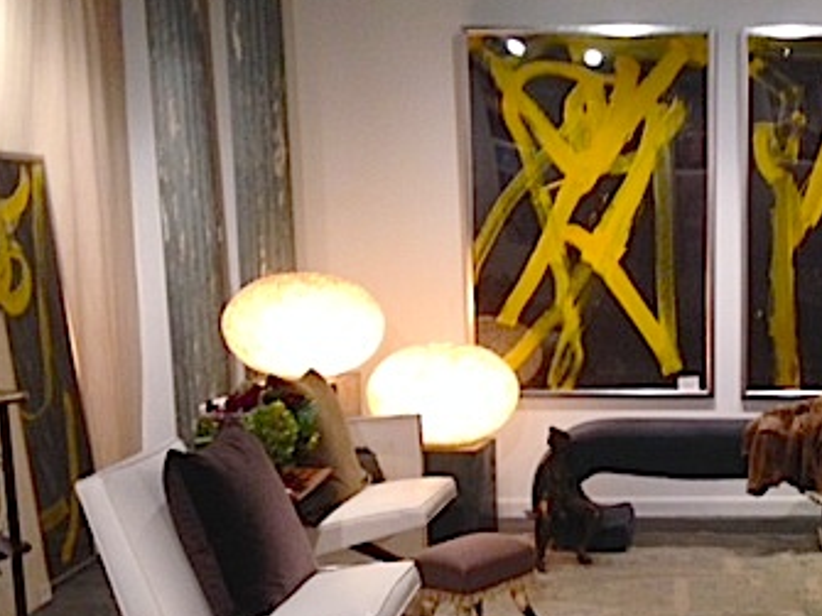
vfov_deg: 23.2
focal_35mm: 63
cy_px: 415
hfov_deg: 29.9
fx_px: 1495
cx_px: 675
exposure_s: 1/20
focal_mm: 4.12
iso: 200
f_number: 2.4
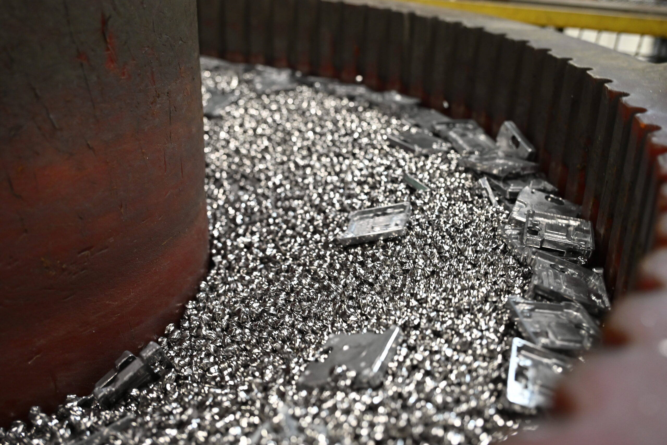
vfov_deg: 34.2
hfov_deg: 49.6
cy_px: 222
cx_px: 334
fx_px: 723
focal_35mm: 39
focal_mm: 39
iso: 2200
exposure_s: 1/125
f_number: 4
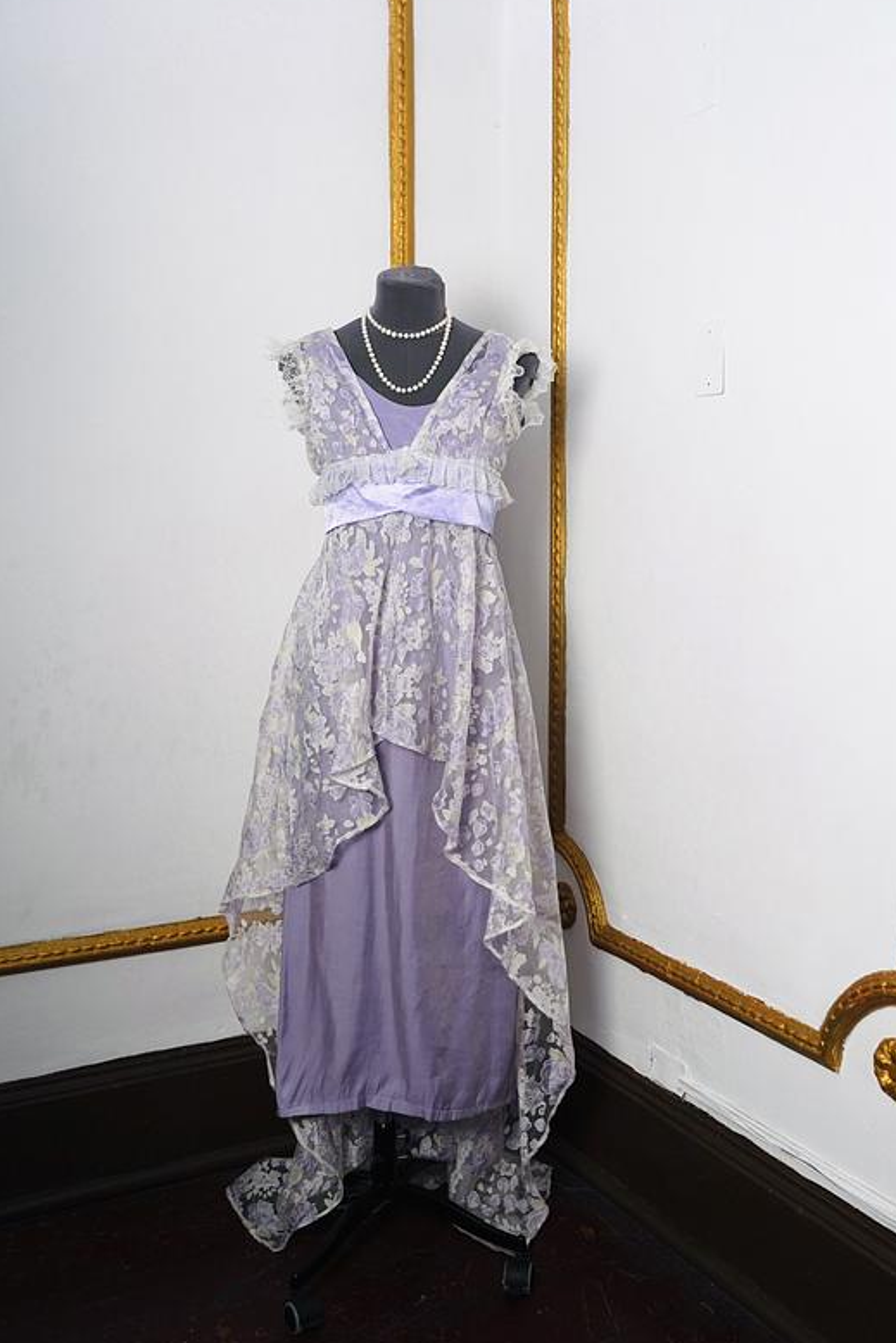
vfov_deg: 51.9
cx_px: 453
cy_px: 665
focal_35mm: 37
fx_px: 1381
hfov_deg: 36.0
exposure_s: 1/125
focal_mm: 36
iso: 640
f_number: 5
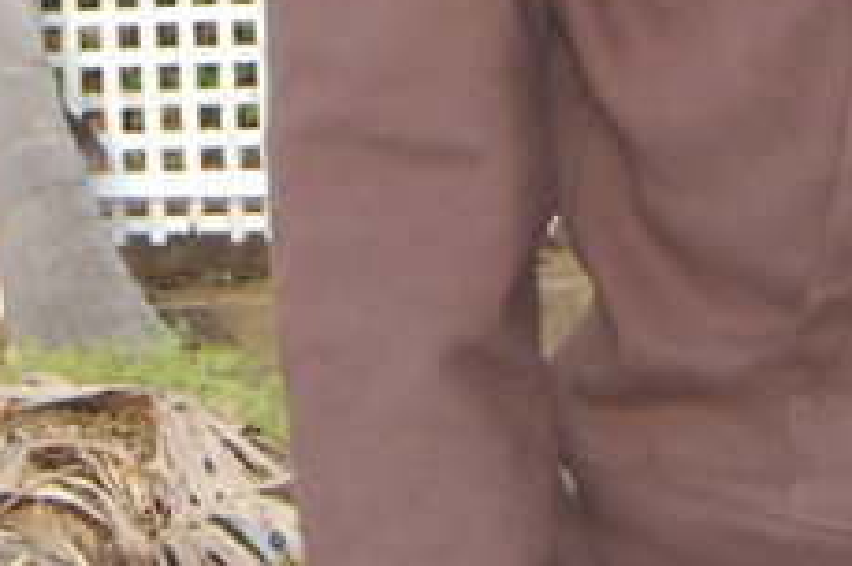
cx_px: 379
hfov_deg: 9.9
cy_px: -572
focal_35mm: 208
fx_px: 4921
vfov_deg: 6.4
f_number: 4.5
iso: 400
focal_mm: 31
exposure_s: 1/160
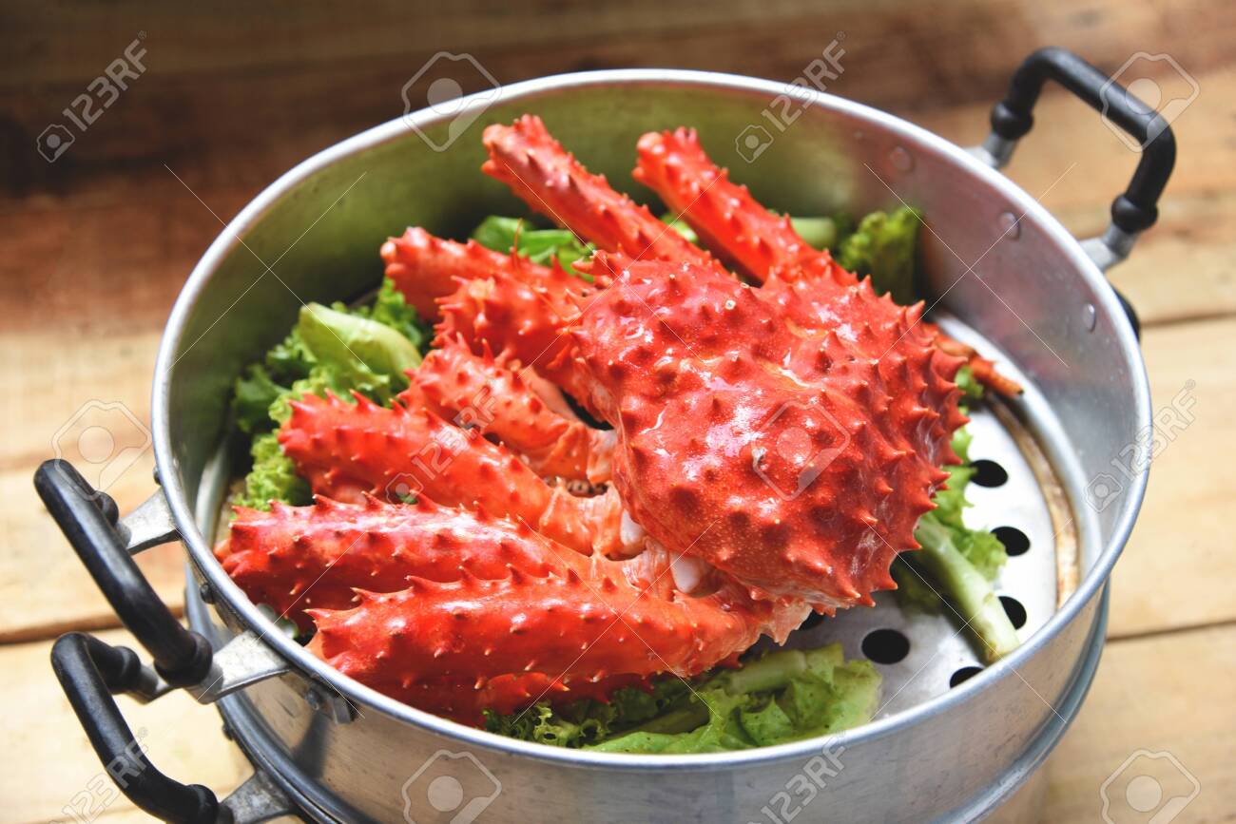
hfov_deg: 31.0
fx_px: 2232
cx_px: 618
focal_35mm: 65
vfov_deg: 20.9
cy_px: 412
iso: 400
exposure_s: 1/80
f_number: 5
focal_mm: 65
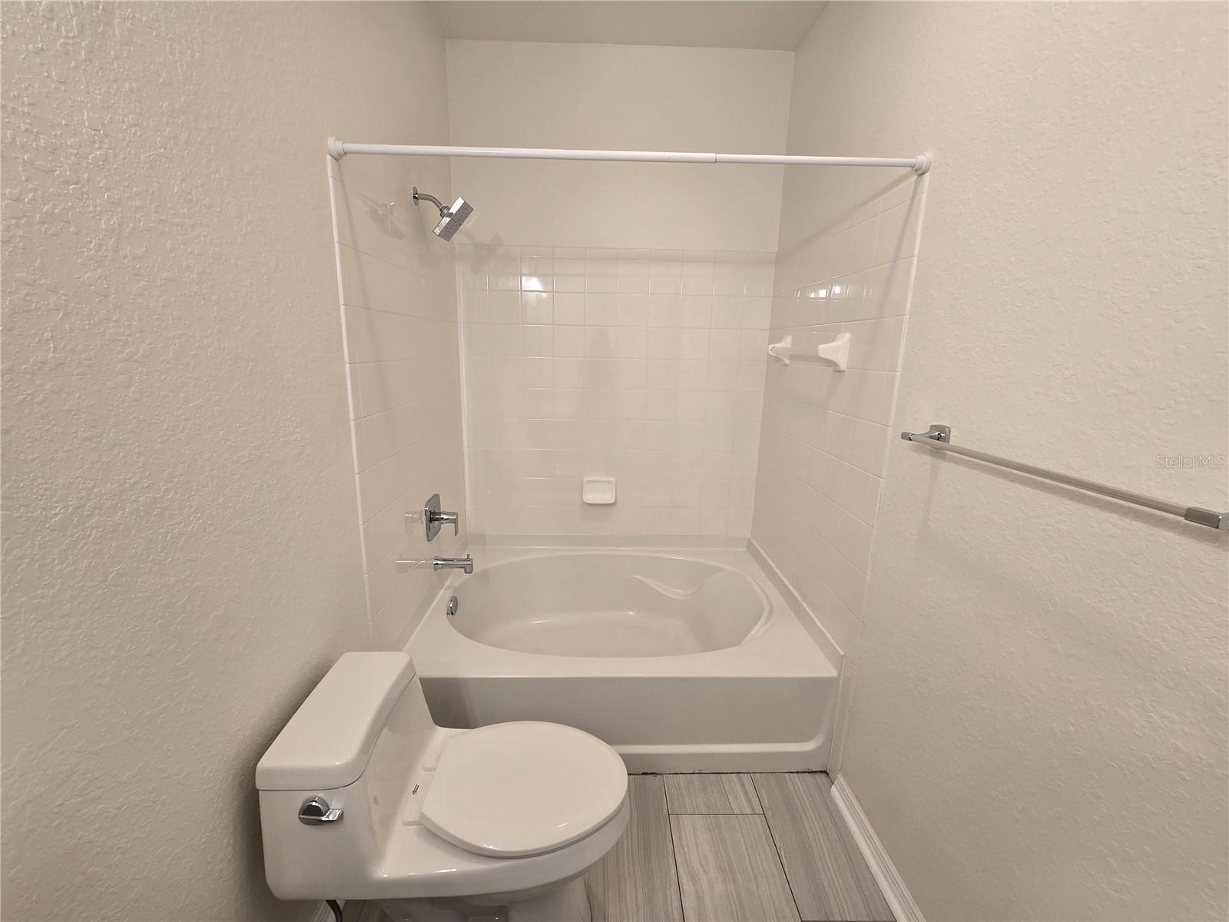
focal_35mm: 13
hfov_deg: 106.2
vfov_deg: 89.9
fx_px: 462
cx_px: 614
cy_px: 461
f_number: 2.2
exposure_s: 1/60
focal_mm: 2.2
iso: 50
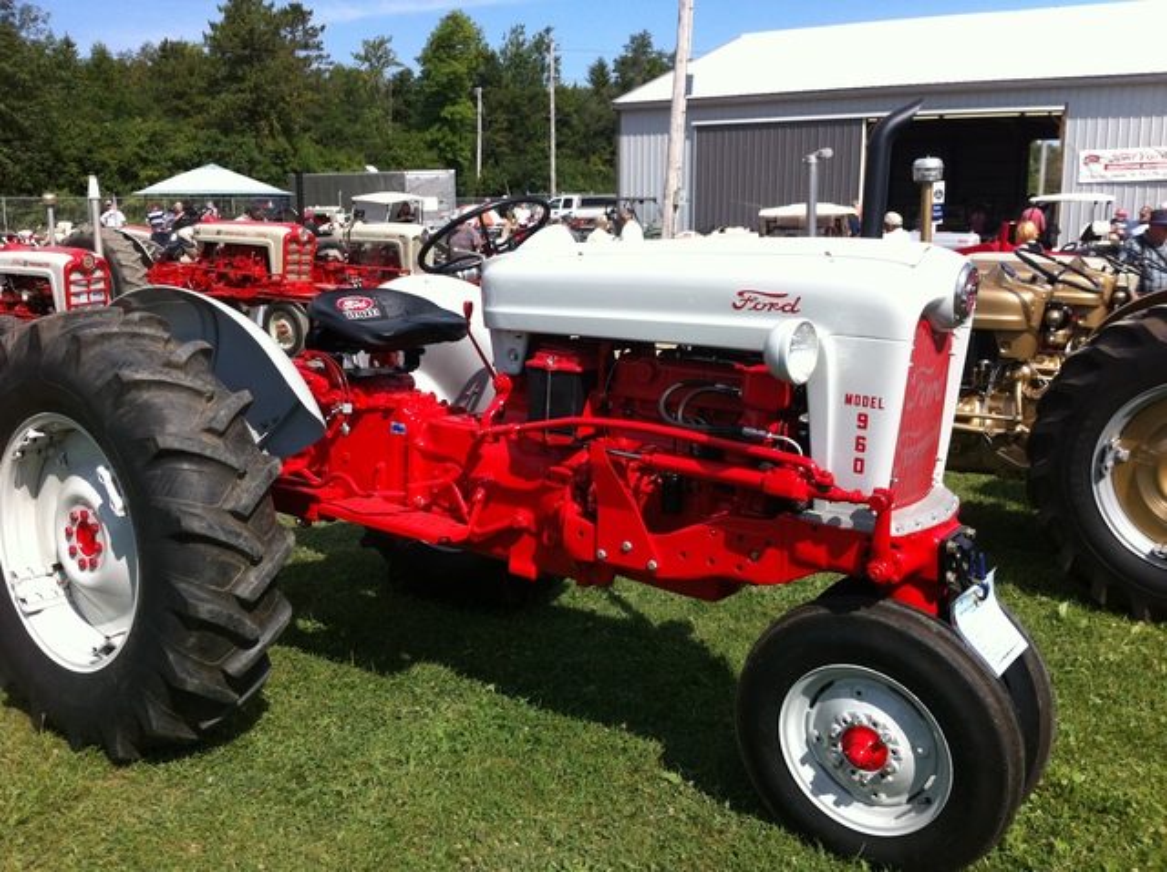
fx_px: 1178
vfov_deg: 40.6
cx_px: 584
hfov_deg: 52.7
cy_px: 436
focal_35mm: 35
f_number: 2.8
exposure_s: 1/1040
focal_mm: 3.85
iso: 80
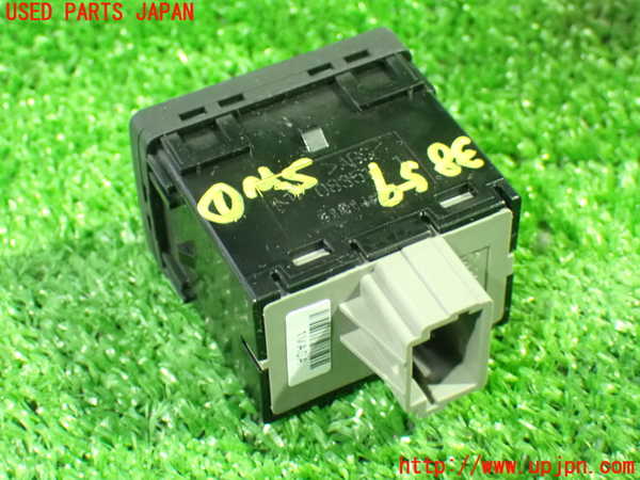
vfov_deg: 19.1
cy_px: 240
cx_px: 320
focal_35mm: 77
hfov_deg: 25.3
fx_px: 1424
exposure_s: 1/10
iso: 1600
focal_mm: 13.65
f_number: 4.1
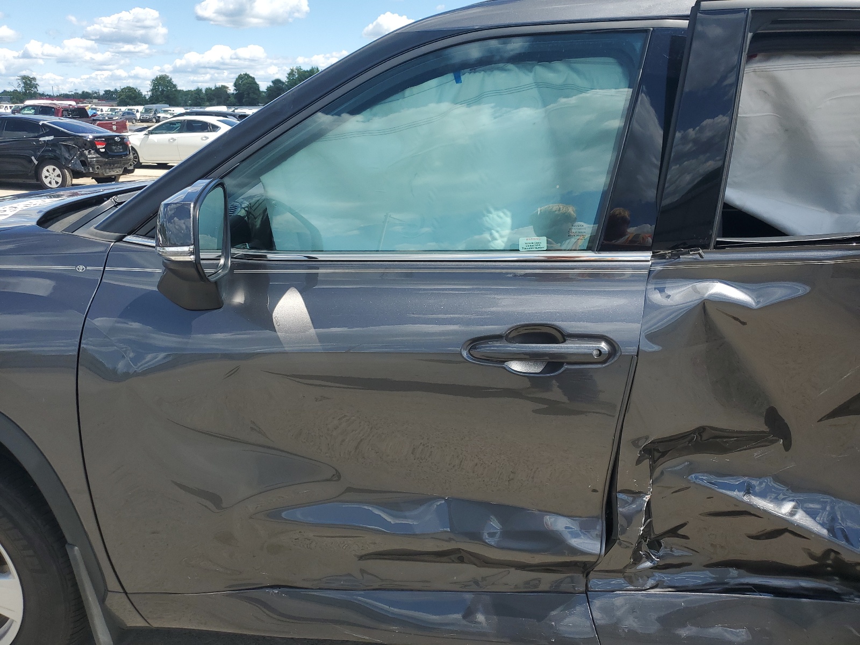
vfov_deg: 53.1
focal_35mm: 26
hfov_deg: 67.3
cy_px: 322
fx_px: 646
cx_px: 430
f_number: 1.5
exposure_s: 1/2000
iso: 50
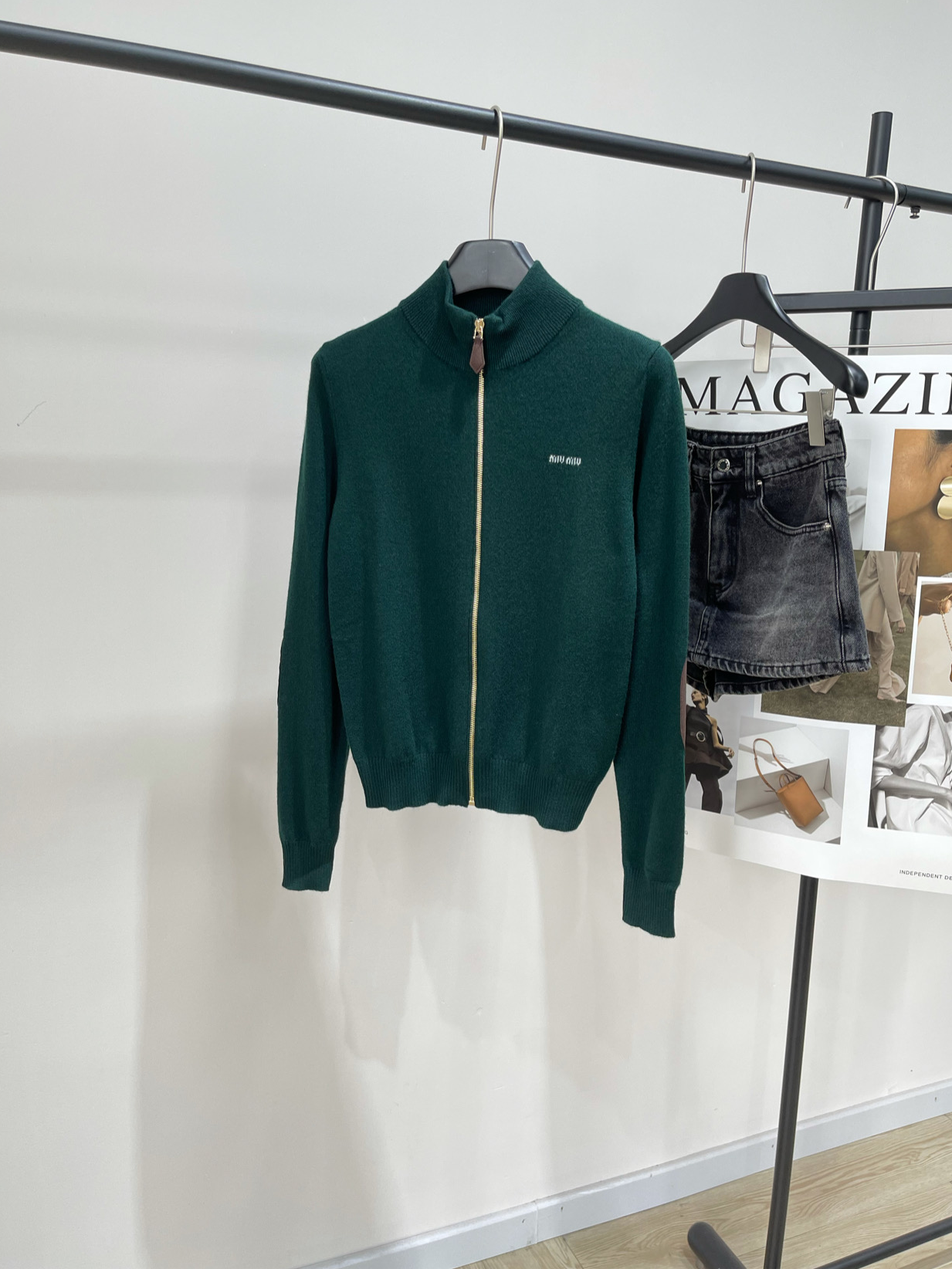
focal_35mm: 27
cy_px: 613
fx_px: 990
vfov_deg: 65.3
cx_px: 490
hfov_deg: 51.3
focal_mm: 5.1
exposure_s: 1/121
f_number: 1.6
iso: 64
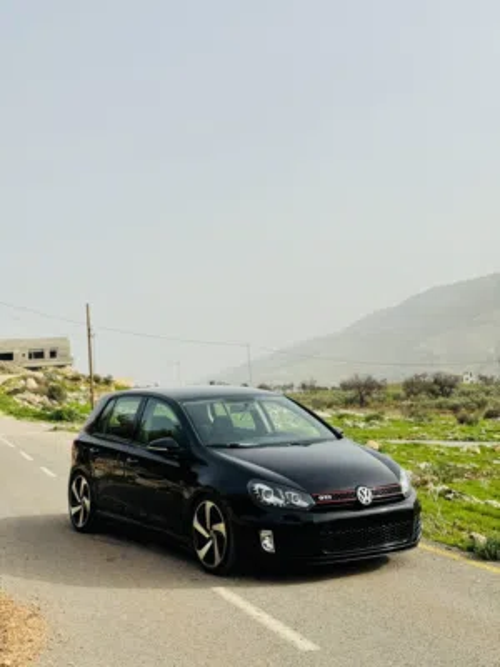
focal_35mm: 48
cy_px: 334
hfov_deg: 30.3
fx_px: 924
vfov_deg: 39.7
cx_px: 250
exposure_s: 1/6410
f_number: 1.78
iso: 64
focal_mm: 6.76
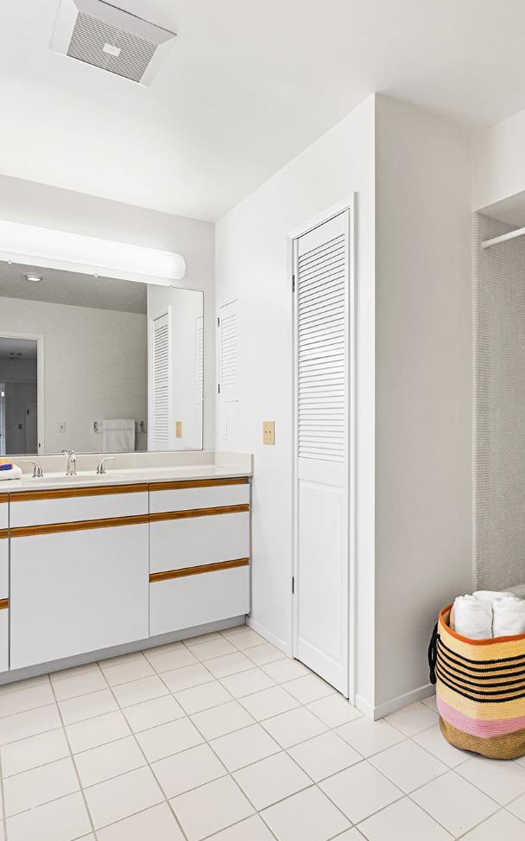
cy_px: 427
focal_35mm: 22
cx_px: 337
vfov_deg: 79.6
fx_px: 504
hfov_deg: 54.3
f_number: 9
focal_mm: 14
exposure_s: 1/8
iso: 800
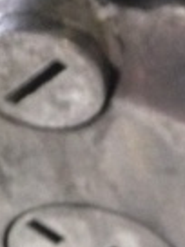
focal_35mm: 155
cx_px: 196
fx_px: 1104
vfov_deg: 12.5
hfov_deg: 9.5
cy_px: -35
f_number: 2.4
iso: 500
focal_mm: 4.12
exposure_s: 1/15
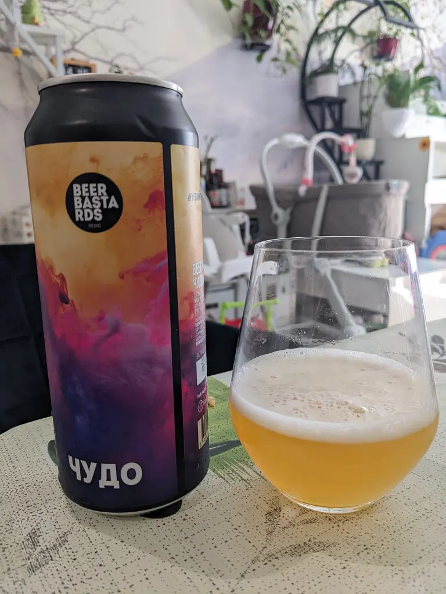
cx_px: 223
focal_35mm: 27
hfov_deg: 51.4
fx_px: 464
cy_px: 297
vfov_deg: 65.3
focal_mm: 4.38
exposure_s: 1/39.3
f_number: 1.73
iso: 50
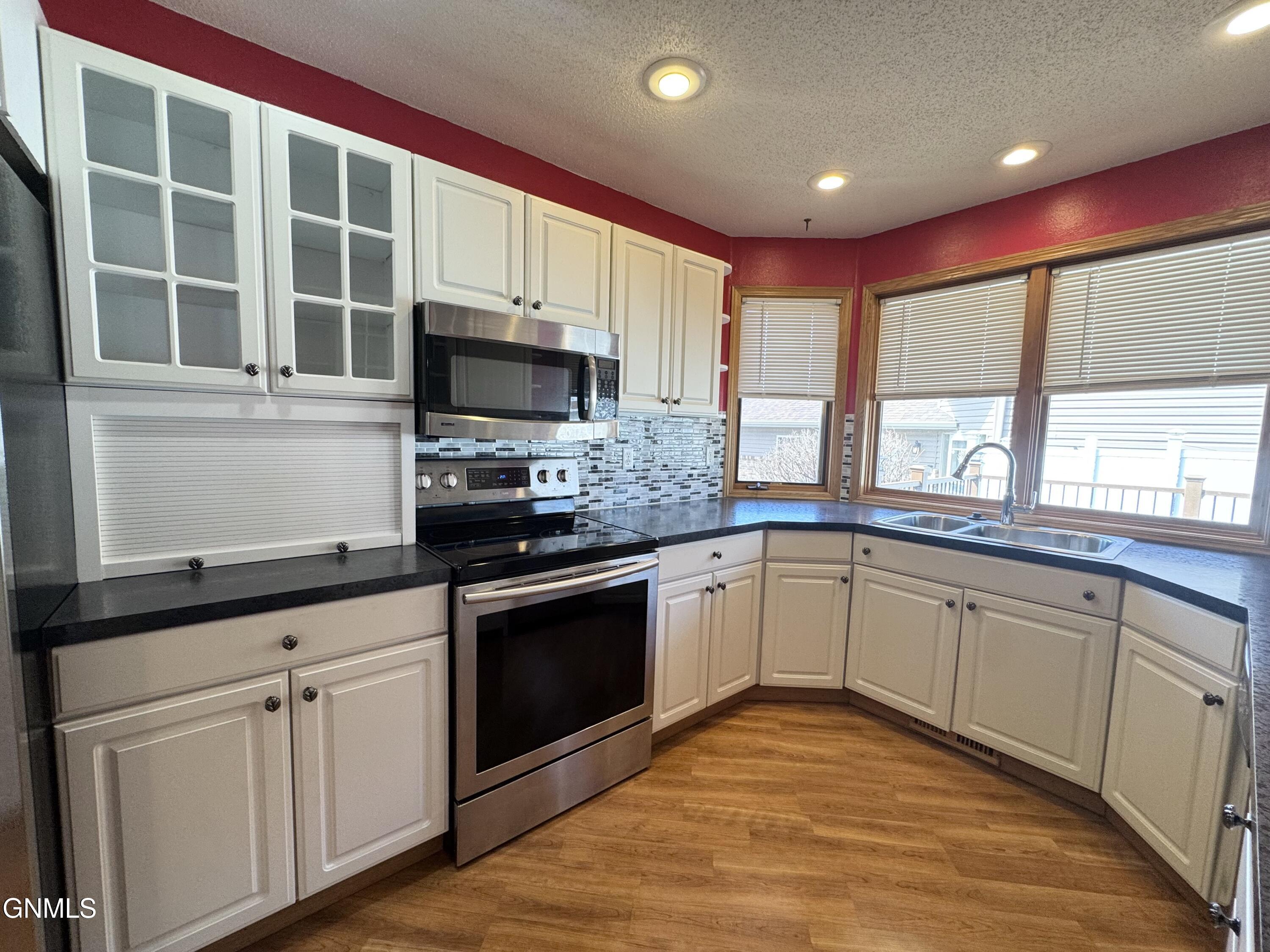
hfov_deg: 102.1
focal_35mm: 14
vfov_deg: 85.7
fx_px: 514
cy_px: 476
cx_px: 635
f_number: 2.2
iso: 125
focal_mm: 2.22
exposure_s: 1/120
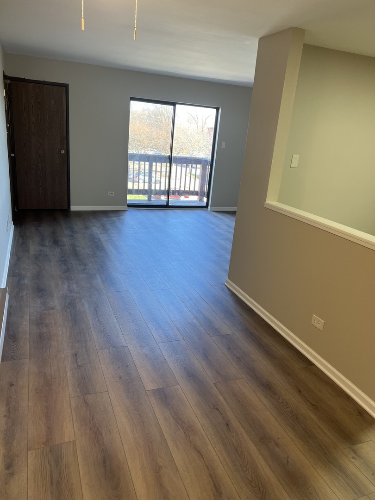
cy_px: 250
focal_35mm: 26
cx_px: 188
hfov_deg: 53.1
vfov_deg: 67.3
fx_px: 376
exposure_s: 1/60
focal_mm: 5.7
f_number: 1.5
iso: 64
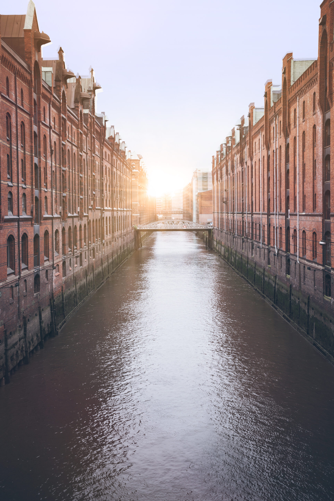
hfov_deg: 33.4
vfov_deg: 48.4
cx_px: 167
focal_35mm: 40
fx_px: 556
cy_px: 250
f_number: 8
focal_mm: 40
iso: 160
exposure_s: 1/60
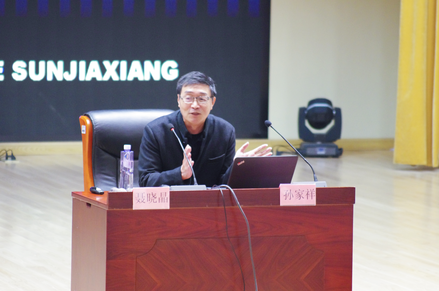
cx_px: 220
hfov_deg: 8.1
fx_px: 3103
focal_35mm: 255
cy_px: 146
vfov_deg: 5.4
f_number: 5.6
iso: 3200
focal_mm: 170
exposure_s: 1/30
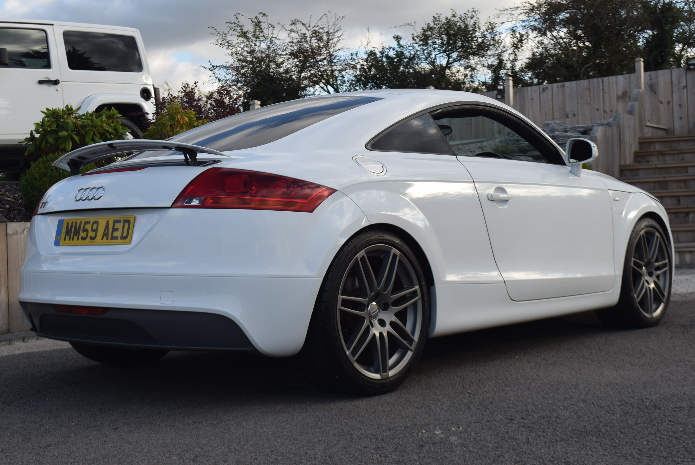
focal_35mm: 48
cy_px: 232
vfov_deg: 28.1
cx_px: 348
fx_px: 927
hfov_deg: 41.1
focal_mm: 32
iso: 220
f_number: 8
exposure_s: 1/250
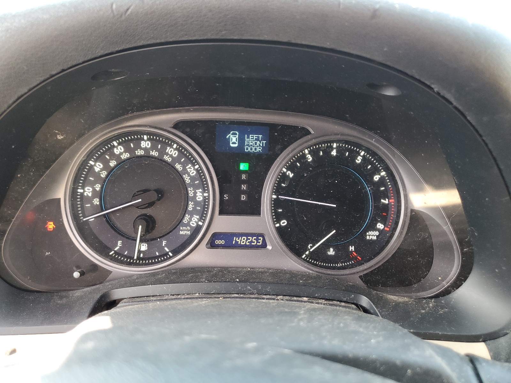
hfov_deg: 67.3
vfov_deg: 53.1
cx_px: 256
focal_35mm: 26
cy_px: 192
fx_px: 384
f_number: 1.5
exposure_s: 1/60.2
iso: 98
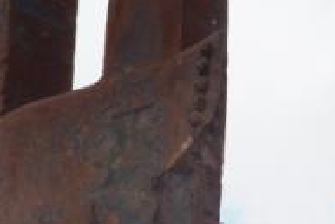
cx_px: 80
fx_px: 2589
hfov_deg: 7.4
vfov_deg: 4.9
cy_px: 229
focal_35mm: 278
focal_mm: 80
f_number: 16
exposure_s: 1/125
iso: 800
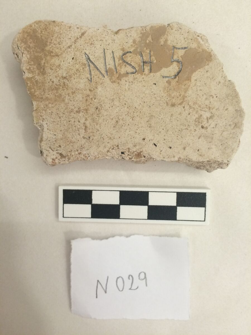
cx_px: 126
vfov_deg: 61.7
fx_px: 280
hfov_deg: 48.2
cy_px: 168
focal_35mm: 29
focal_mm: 4.15
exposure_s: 1/30
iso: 80
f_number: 2.2
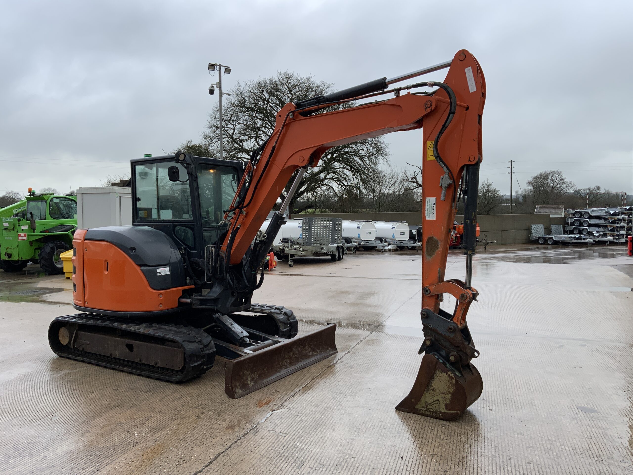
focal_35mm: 29
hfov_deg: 61.7
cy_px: 238
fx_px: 530
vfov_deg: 48.2
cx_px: 316
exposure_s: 1/260
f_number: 1.8
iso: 16
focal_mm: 3
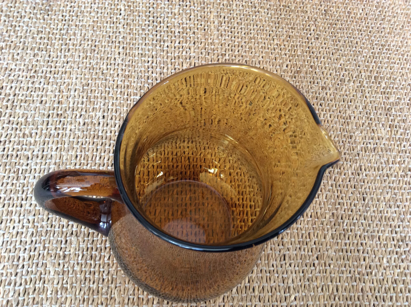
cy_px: 154
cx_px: 206
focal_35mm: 32
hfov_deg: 56.9
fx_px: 379
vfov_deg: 44.1
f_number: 2.4
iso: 100
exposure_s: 1/25
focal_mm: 3.3
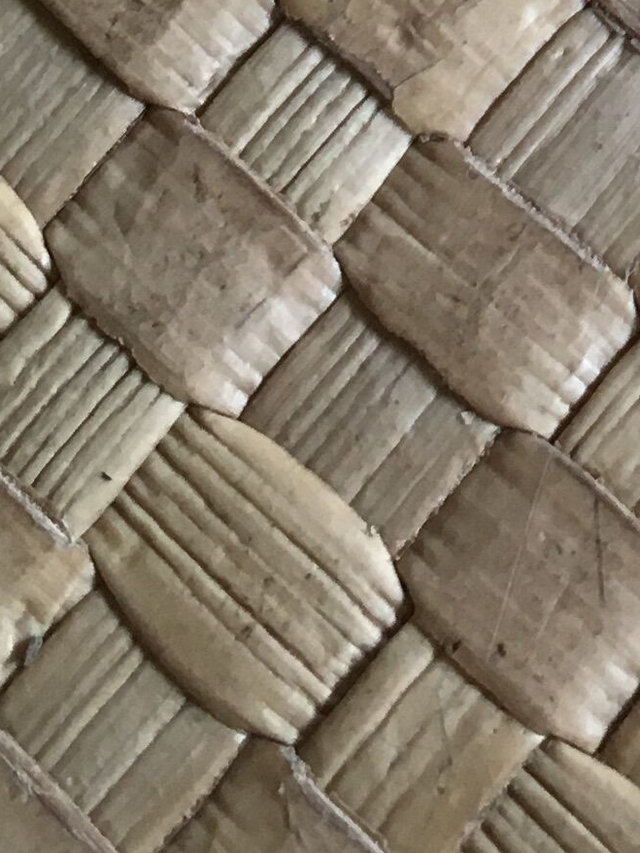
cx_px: 1129
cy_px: -593
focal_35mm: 133
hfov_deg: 10.5
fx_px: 3279
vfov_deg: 13.6
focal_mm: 4.15
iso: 80
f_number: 2.2
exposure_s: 1/33
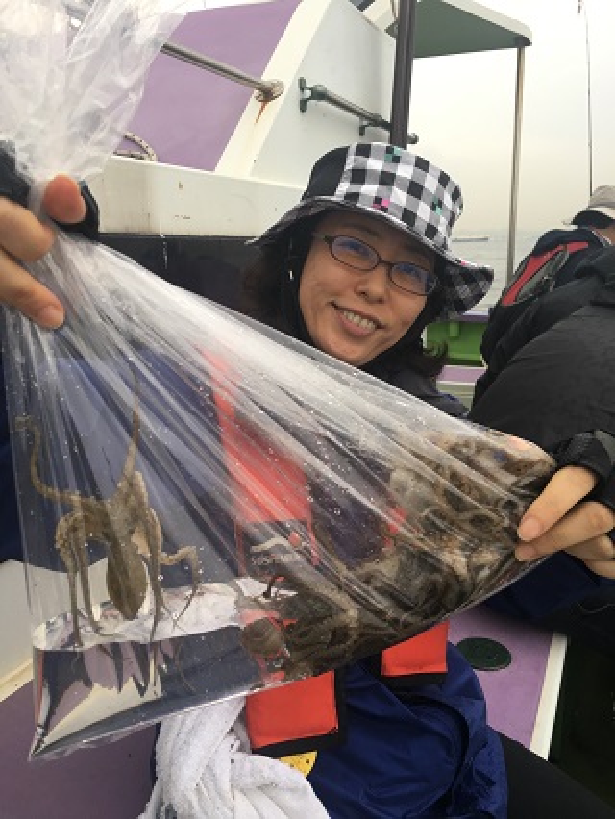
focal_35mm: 29
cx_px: 308
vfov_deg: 61.6
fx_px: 686
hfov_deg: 48.3
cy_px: 410
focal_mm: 4.15
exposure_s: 1/120
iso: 40
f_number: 2.2
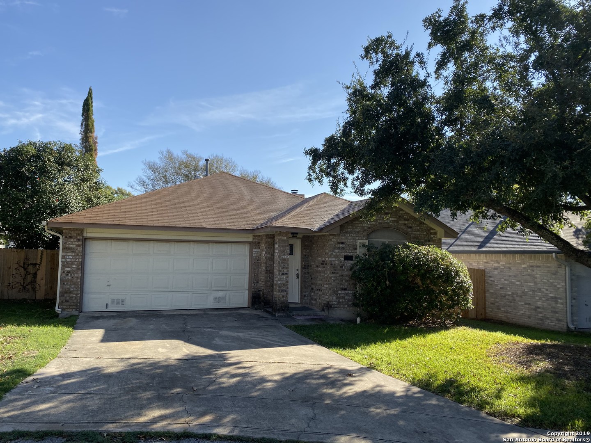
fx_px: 444
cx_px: 296
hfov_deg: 67.3
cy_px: 222
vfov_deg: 53.1
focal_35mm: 26
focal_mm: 4.25
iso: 32
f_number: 1.8
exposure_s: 1/2188
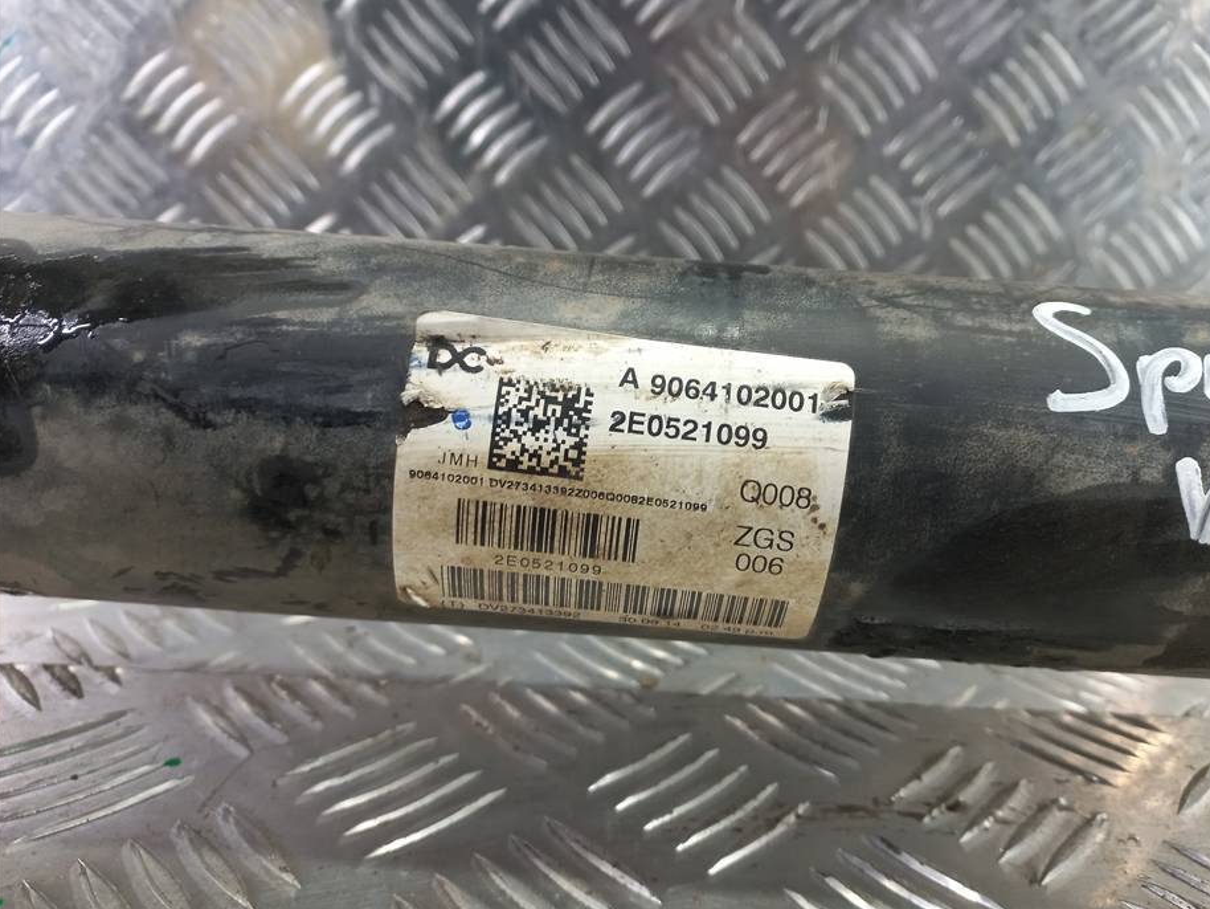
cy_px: 445
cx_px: 671
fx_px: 979
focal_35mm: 28
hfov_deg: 63.3
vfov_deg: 49.8
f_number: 1.8
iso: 125
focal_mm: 4.6
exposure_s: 1/50
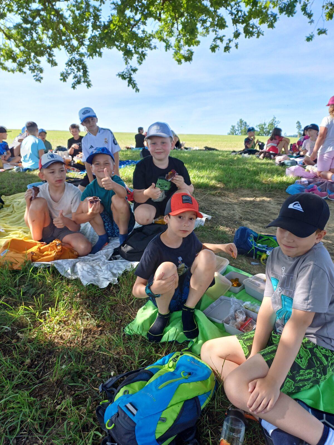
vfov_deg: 69.4
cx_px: 167
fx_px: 322
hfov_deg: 54.9
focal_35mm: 25
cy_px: 222
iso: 50
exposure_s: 1/202
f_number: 1.8
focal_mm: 4.65
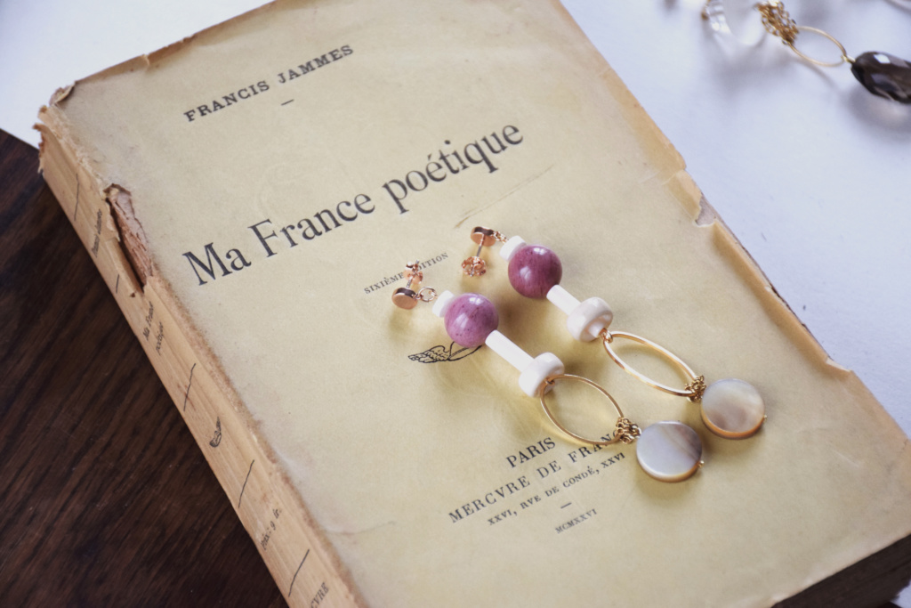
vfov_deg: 12.2
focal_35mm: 112
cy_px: 304
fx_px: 2847
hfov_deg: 18.2
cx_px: 456
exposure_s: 1/250
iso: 1000
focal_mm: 75
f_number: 5.6
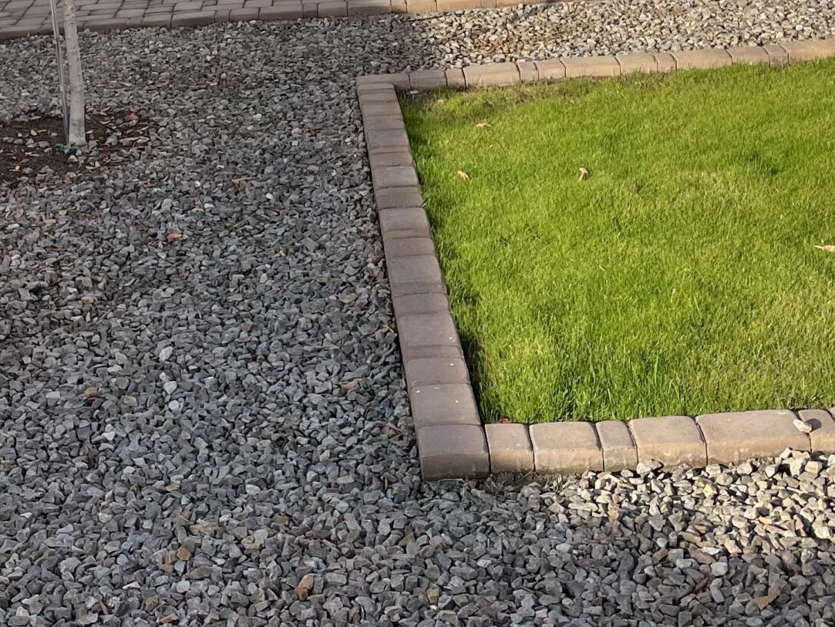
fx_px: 1737
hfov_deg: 26.9
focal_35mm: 72
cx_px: 291
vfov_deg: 19.5
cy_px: -81
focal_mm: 4.2
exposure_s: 1/2451
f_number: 1.6
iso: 32
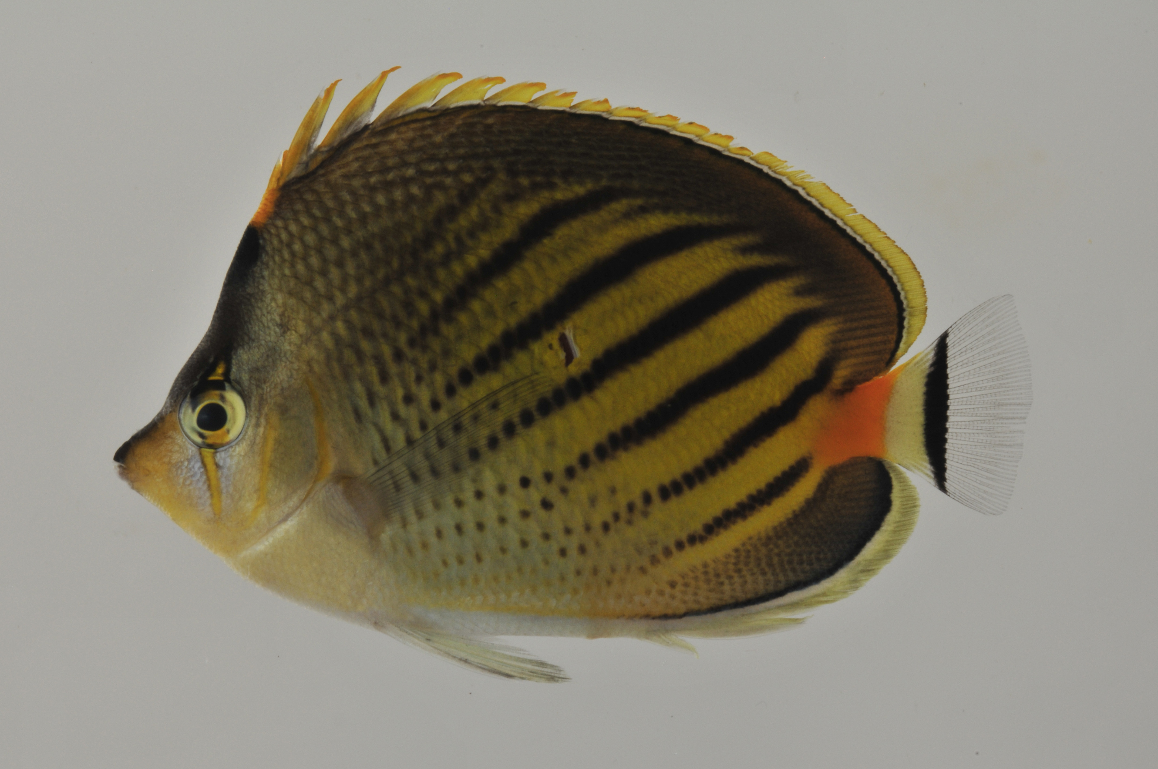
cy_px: 384
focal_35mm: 158
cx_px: 579
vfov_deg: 8.7
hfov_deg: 13.1
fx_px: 5060
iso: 200
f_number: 36
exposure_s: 1/60
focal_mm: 105
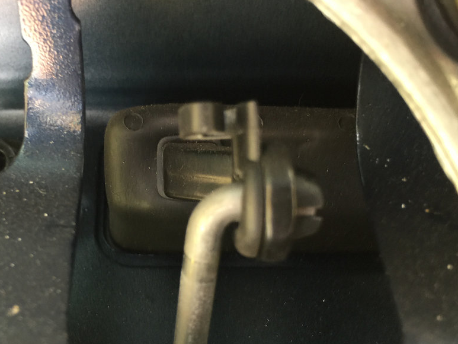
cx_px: 121
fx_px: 595
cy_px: 195
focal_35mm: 45
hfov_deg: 41.0
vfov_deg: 32.1
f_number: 2.2
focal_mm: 4.15
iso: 40
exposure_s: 1/15
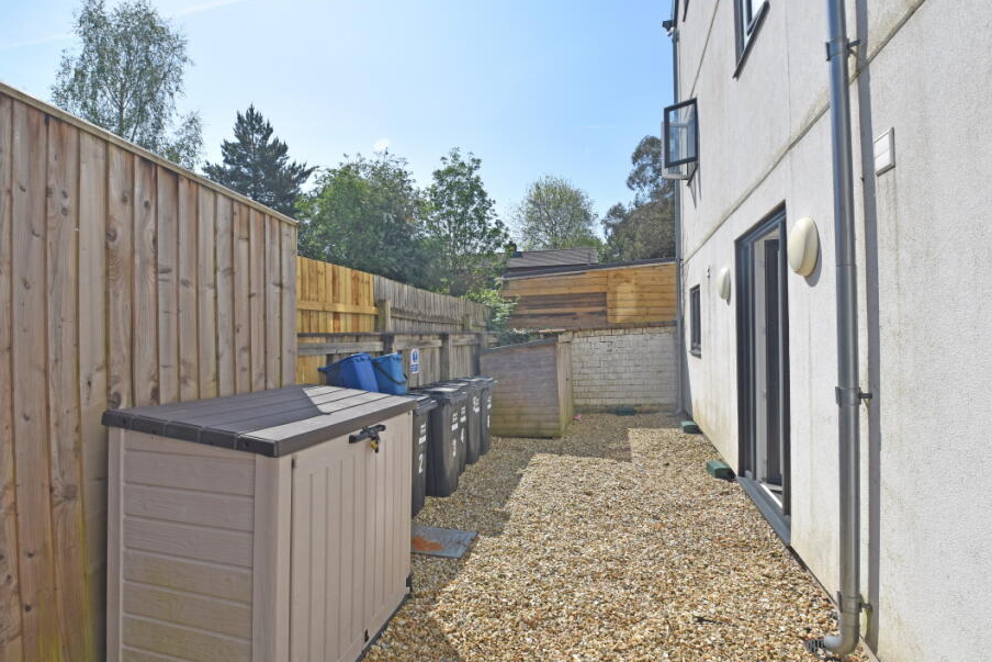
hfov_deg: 93.1
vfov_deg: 70.5
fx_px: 468
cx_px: 458
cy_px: 326
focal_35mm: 17
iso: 100
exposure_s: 1/250
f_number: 8
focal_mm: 10
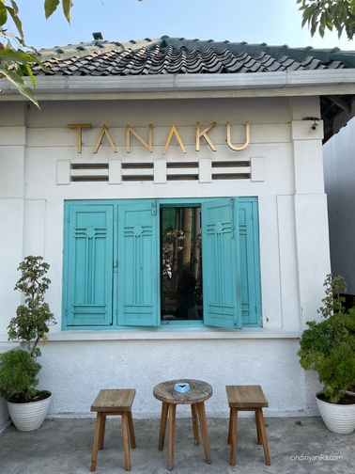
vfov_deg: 67.3
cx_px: 178
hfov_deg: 53.1
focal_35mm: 26
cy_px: 237
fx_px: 356
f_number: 1.6
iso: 32
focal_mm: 4.2
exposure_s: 1/703
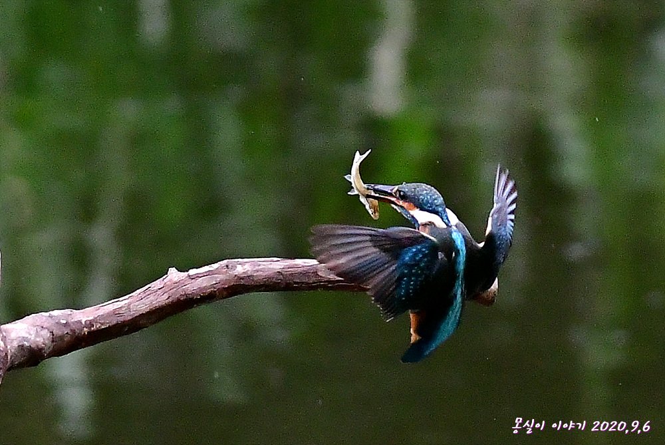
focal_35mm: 300
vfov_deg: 4.6
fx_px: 5547
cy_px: 222
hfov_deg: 6.9
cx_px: 332
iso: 3200
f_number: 5.6
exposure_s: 1/1250
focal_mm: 200
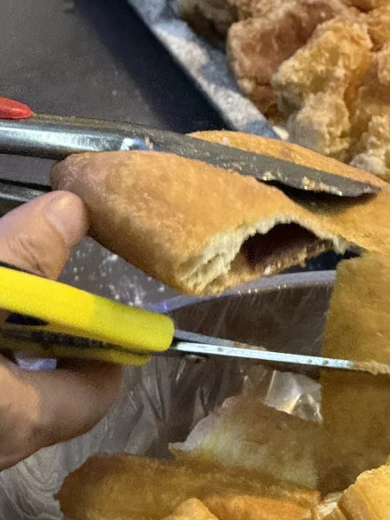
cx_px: 337
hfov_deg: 5.2
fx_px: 4296
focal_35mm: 286
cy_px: 436
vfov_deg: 6.9
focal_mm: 15.66
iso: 640
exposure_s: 1/50
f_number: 2.8
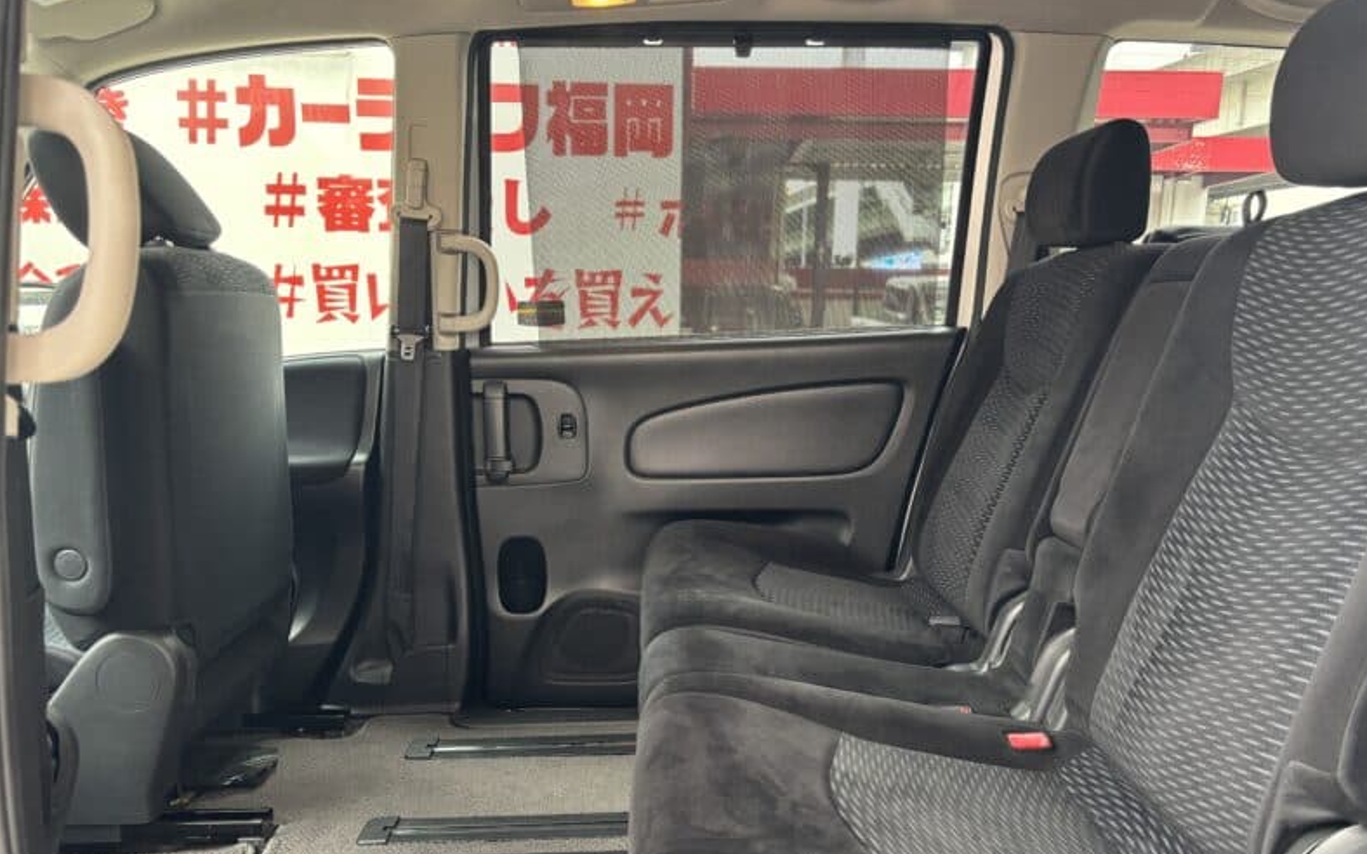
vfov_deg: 44.3
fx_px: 1043
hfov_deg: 66.5
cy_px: 512
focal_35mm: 28
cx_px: 691
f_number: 1.6
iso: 250
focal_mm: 5.96
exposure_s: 1/60
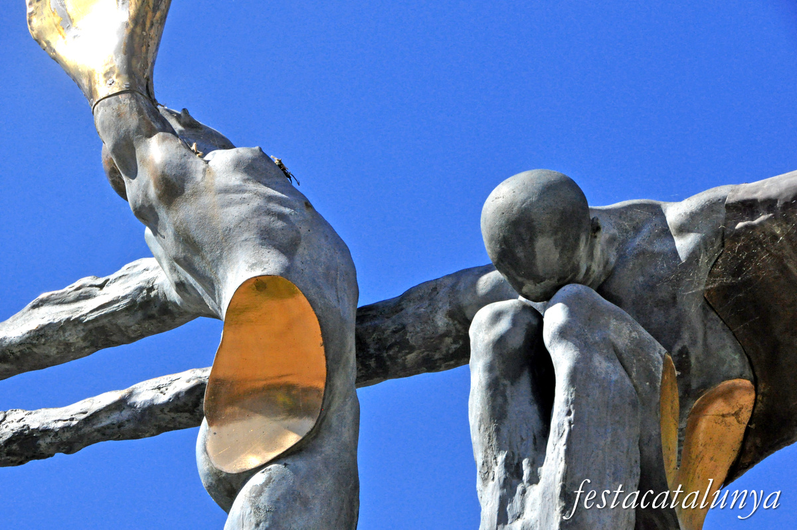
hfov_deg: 13.1
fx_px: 3483
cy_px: 265
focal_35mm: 158
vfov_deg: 8.7
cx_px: 398
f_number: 16
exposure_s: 1/1000
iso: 1000
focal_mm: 105
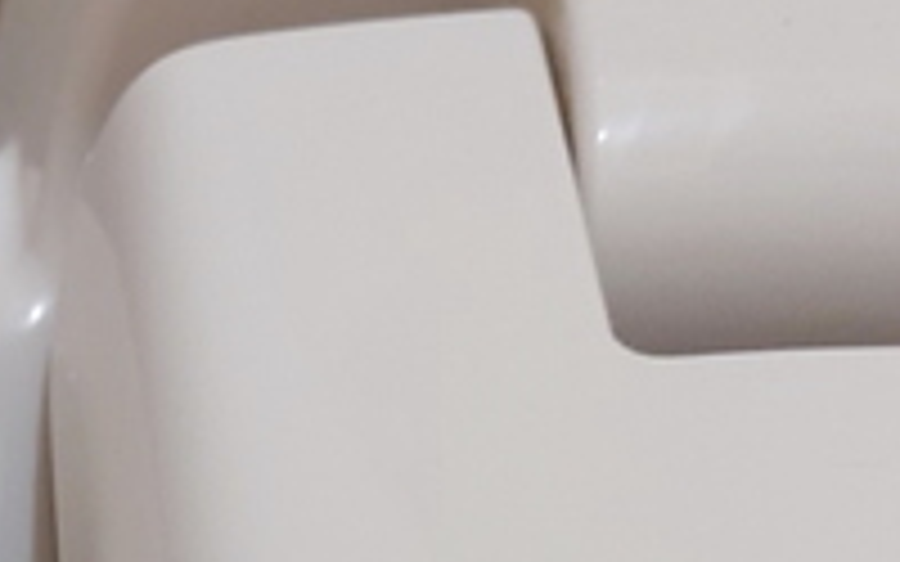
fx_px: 2992
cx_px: -392
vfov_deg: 9.5
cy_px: 1353
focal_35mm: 122
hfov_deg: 15.9
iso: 64
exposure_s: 1/24
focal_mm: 5.23
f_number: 1.8
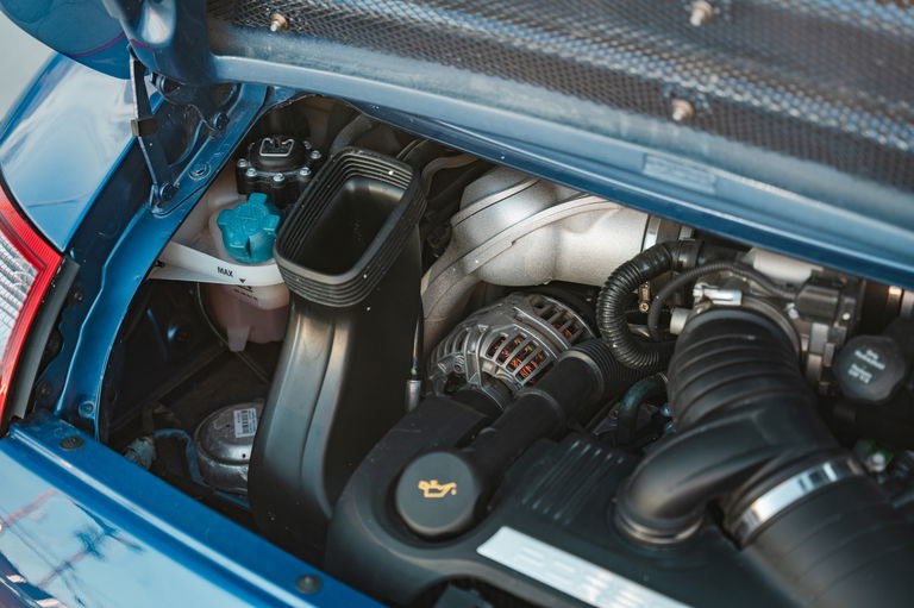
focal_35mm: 61
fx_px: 1543
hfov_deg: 33.0
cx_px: 457
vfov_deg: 22.3
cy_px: 304
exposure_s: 1/200
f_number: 2.8
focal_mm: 60.8
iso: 250
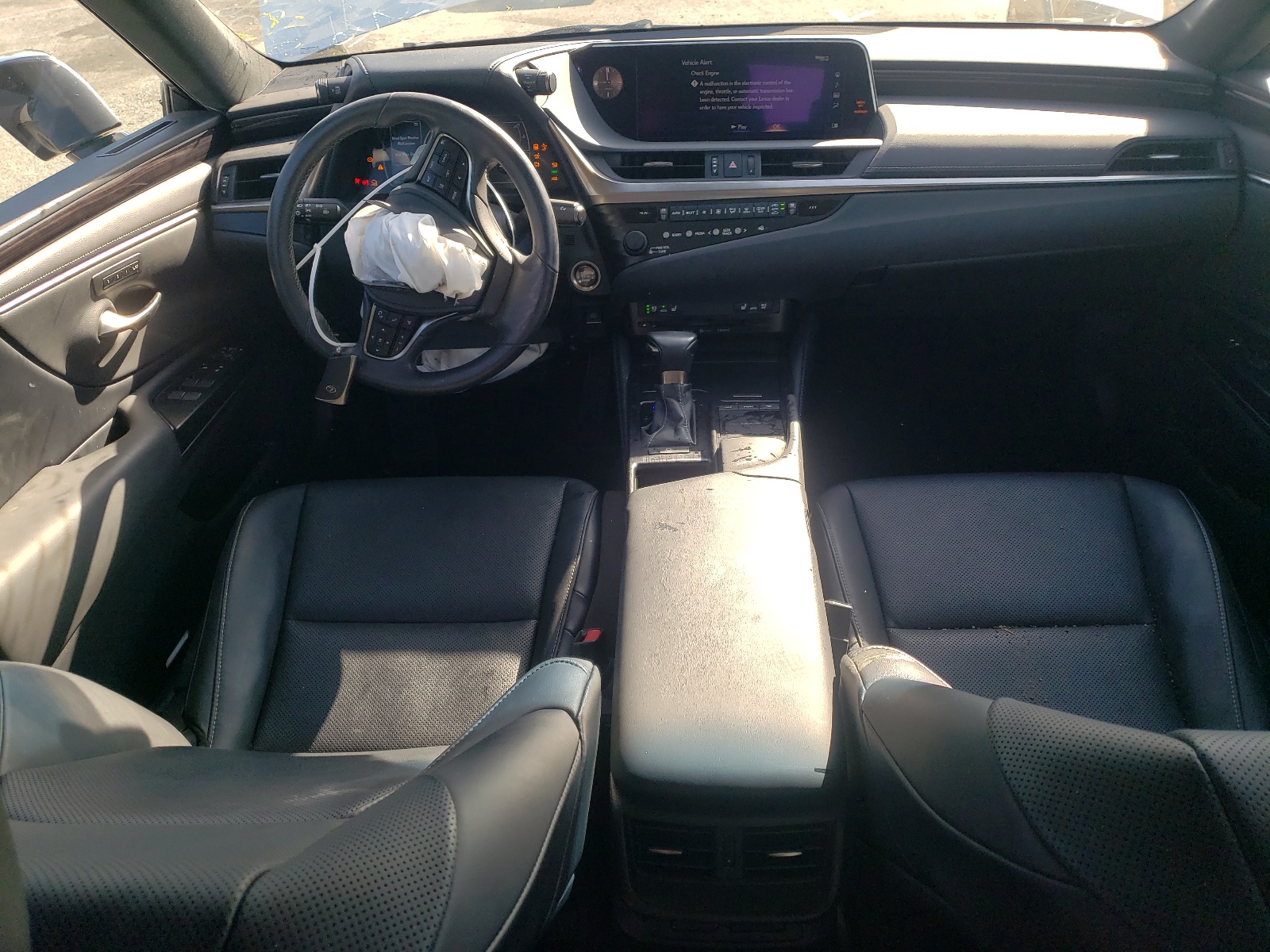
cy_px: 476
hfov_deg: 67.3
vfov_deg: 53.1
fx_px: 954
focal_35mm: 26
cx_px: 635
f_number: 1.5
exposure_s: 1/435
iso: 50
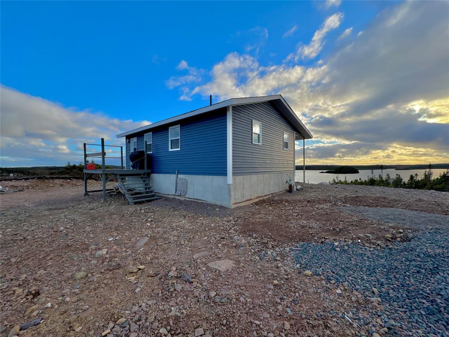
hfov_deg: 102.1
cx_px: 224
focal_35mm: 14
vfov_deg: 85.7
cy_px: 168
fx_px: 182
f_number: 2.2
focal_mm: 2.22
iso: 50
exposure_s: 1/1748
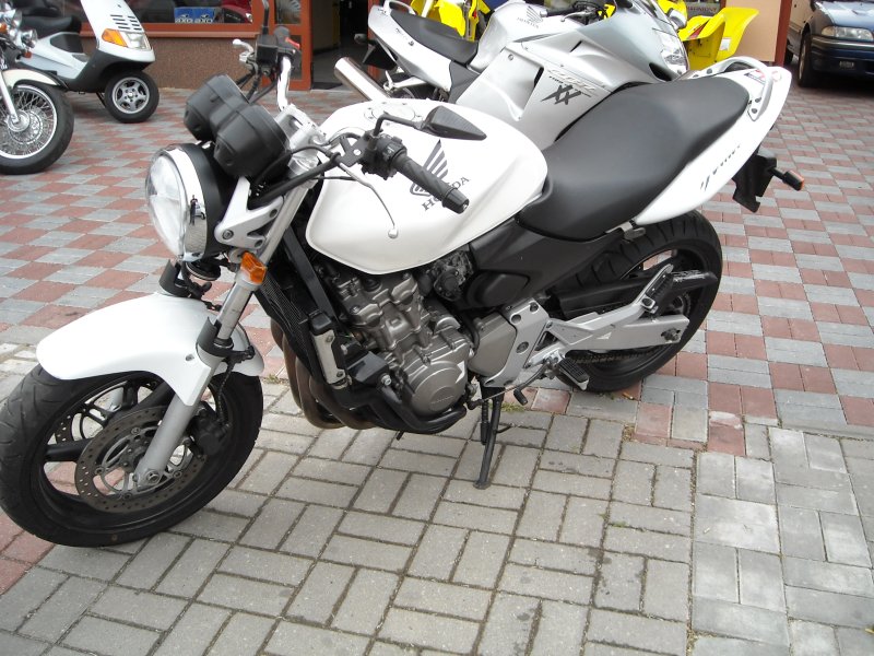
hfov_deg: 52.6
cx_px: 437
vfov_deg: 40.7
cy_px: 328
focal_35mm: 35
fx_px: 884
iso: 64
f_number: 2.8
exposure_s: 1/161
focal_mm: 5.7
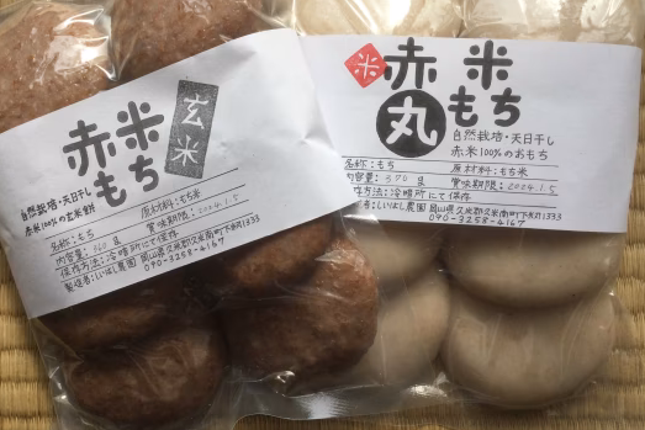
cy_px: 198
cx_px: 306
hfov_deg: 51.9
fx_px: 663
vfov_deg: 35.9
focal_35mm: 37
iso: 25
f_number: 2.4
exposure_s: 1/341
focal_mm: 3.3
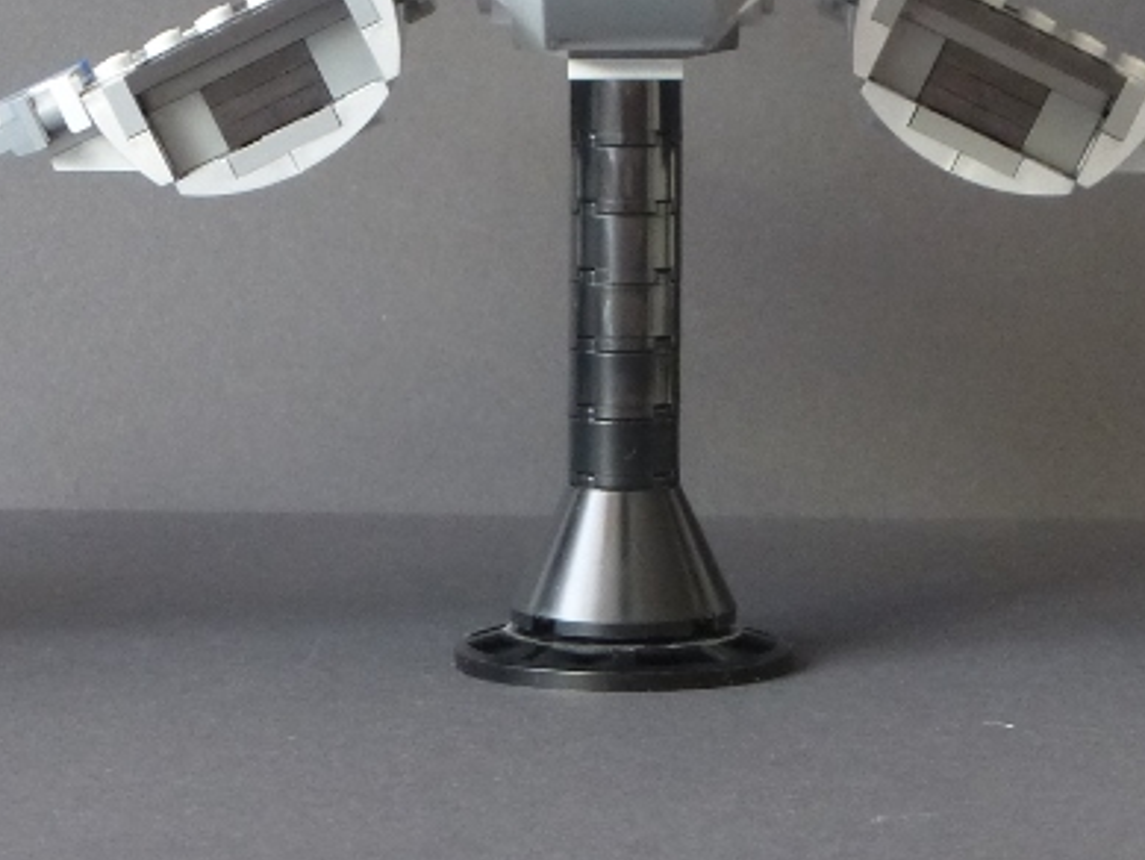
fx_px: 4533
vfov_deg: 10.7
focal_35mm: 137
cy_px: 6
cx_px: 659
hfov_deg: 14.4
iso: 400
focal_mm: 9.4
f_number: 4.3
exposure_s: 1/6
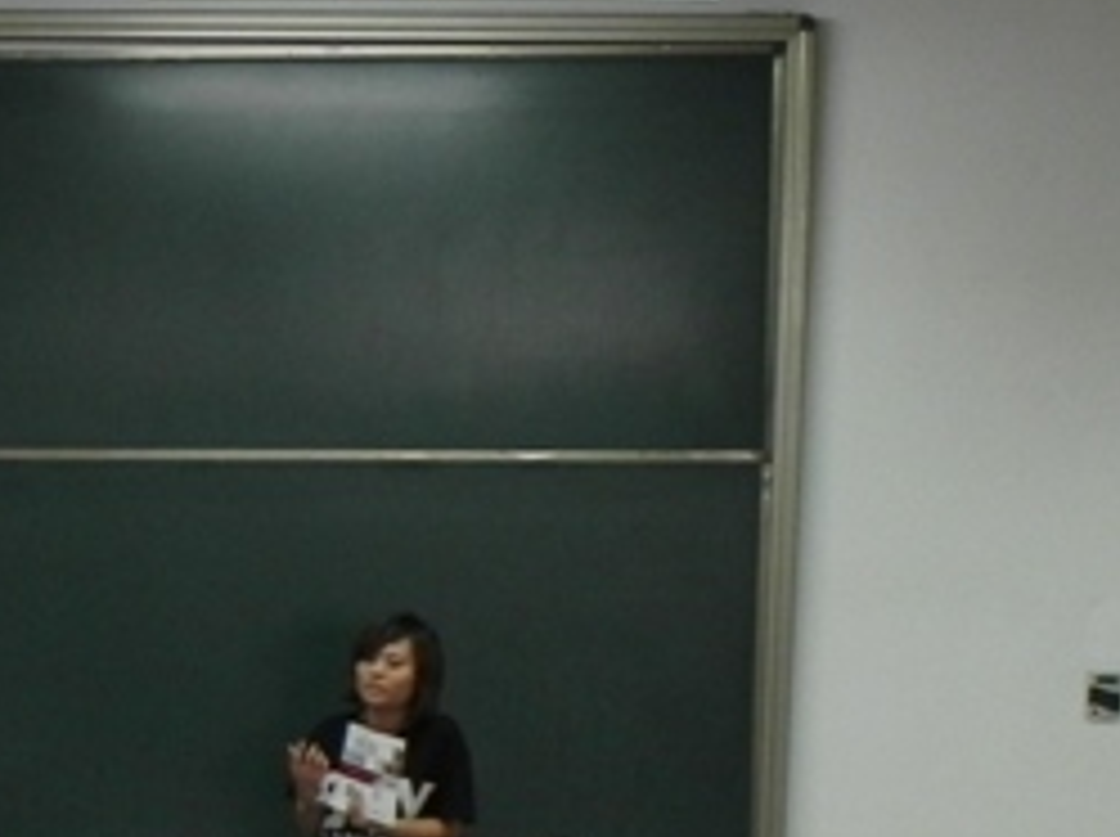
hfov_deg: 12.9
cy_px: 990
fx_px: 4782
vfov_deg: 9.9
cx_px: -337
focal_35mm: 148
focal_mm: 8.2
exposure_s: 1/30
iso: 174
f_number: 3.2
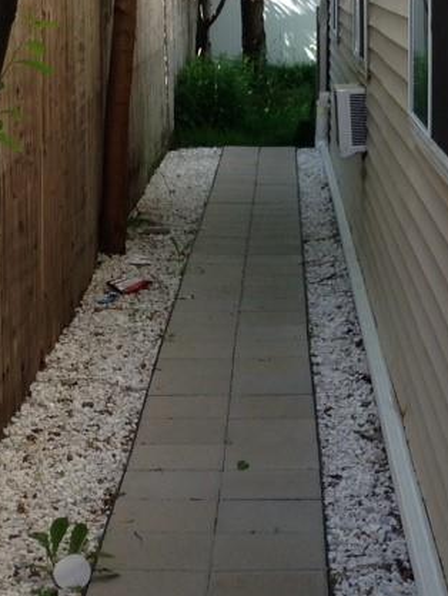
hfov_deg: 14.6
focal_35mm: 101
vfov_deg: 19.4
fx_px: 1741
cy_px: 267
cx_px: 173
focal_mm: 4.12
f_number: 2.4
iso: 50
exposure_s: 1/204
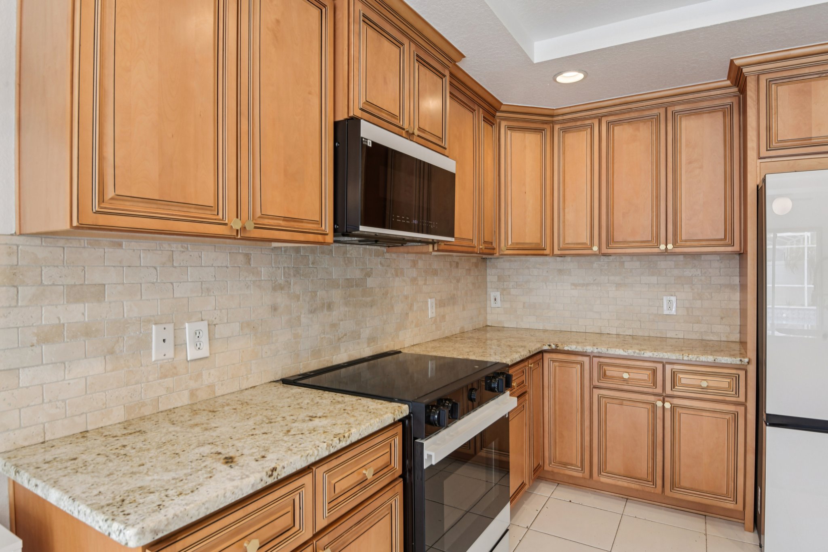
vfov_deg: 61.9
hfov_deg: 84.0
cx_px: 414
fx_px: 460
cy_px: 276
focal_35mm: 20
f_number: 8
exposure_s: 1/10
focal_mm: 20
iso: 400
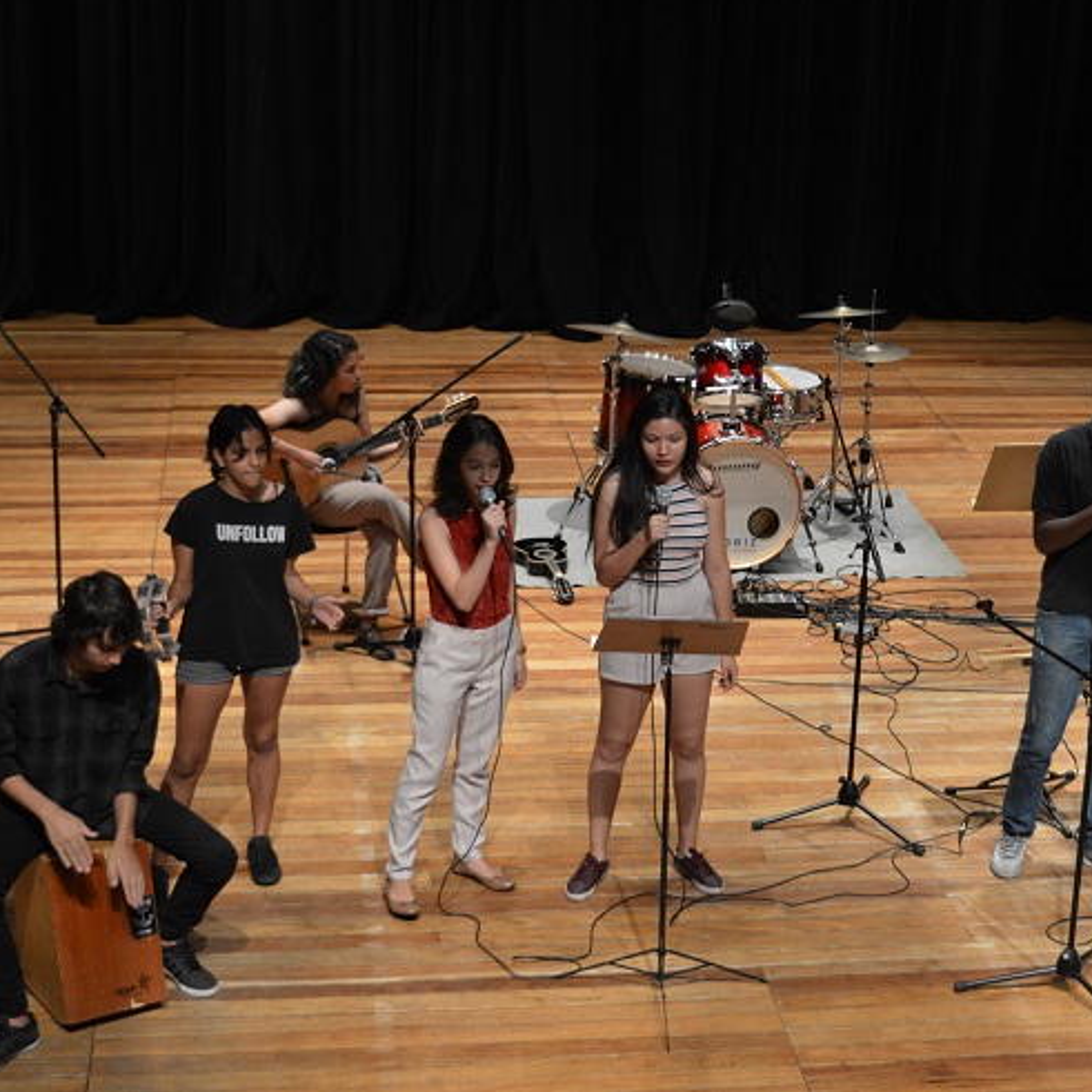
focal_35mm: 70
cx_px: 689
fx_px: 2498
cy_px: 540
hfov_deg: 24.6
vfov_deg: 24.7
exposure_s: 1/60
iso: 500
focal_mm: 36
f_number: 4.8
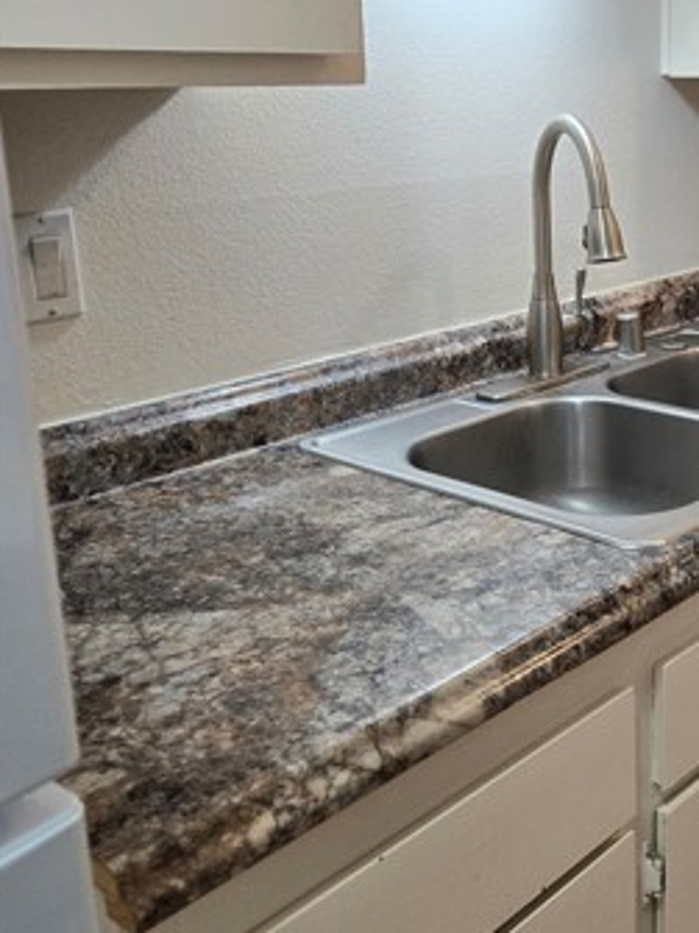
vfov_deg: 42.7
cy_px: 356
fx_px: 1185
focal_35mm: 44
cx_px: 654
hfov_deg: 31.1
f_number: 1.8
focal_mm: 5.4
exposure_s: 1/120
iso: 125
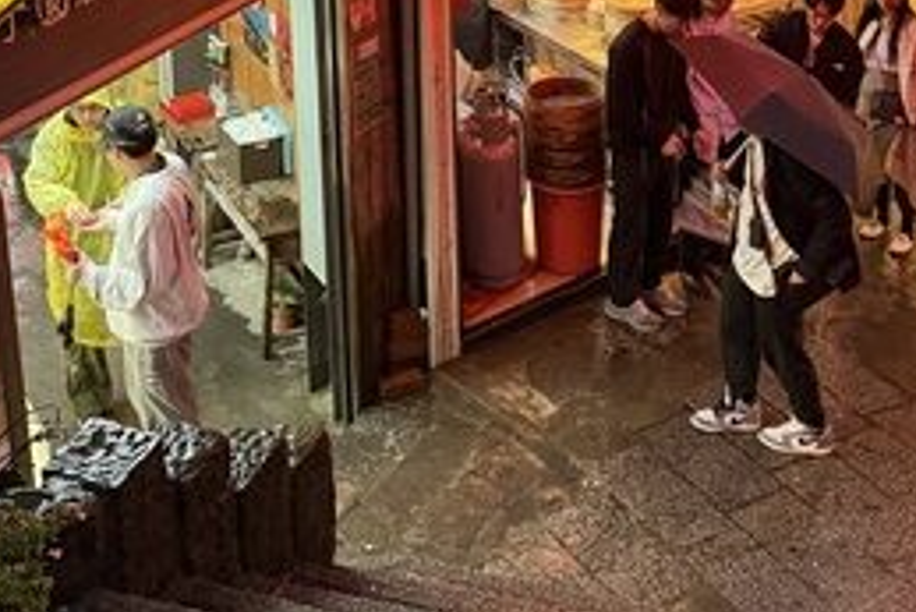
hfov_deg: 38.2
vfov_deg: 23.1
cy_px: -184
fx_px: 1324
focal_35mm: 52
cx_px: 444
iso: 1000
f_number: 1.78
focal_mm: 6.76
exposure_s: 1/40
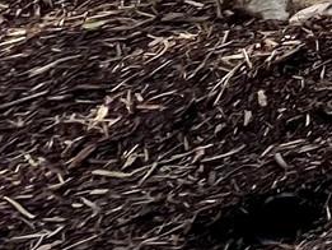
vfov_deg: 11.8
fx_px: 979
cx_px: 1191
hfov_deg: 9.3
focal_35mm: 102
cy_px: -348
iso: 32
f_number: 1.8
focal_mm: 1.57
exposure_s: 1/261
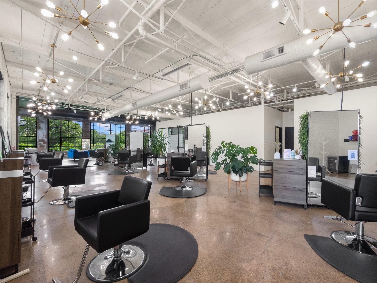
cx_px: 188
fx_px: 174
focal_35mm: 16
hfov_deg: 94.5
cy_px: 142
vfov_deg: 78.1
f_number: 10
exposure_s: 1/60
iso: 1600
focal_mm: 8
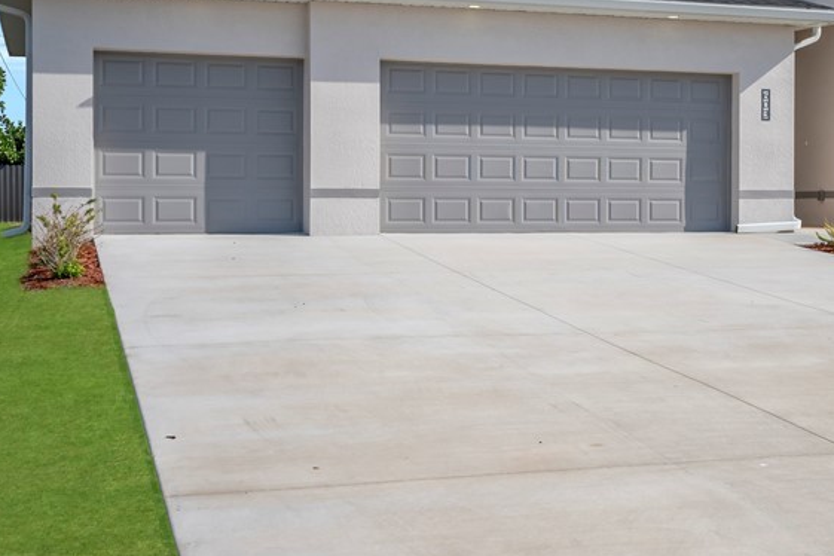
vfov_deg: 23.3
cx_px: 540
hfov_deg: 34.2
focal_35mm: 58
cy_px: 195
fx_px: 1344
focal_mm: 20
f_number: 8
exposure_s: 1/500
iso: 100
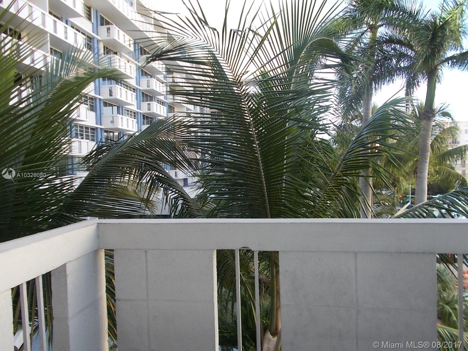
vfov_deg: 53.1
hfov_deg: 67.3
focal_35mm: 26
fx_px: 352
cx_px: 234
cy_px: 176
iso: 80
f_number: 3.2
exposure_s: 1/160
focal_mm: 4.6
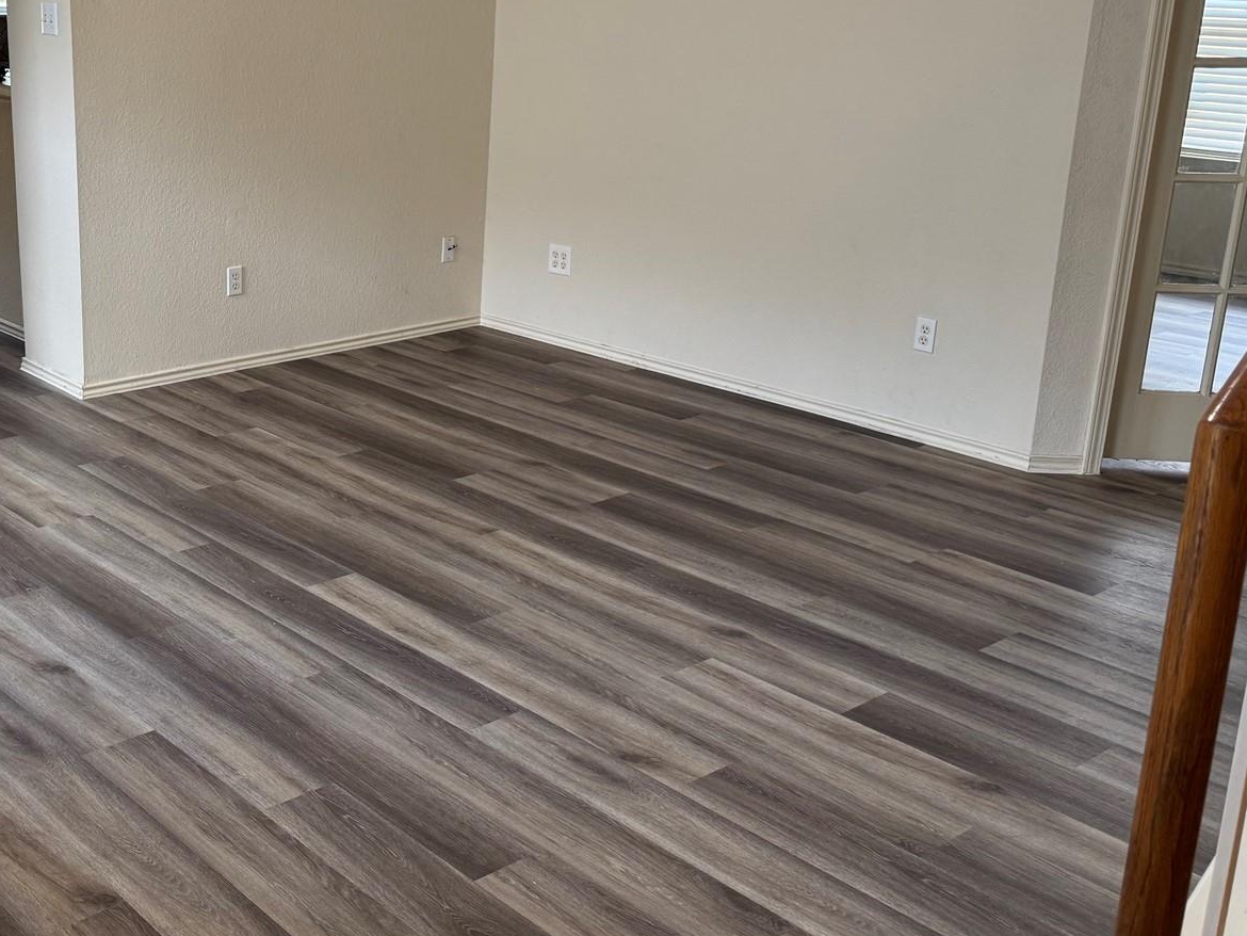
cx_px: 249
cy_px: 387
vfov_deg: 34.3
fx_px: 1513
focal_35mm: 42
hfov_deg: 42.8
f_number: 1.78
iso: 160
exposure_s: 1/60
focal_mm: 6.76
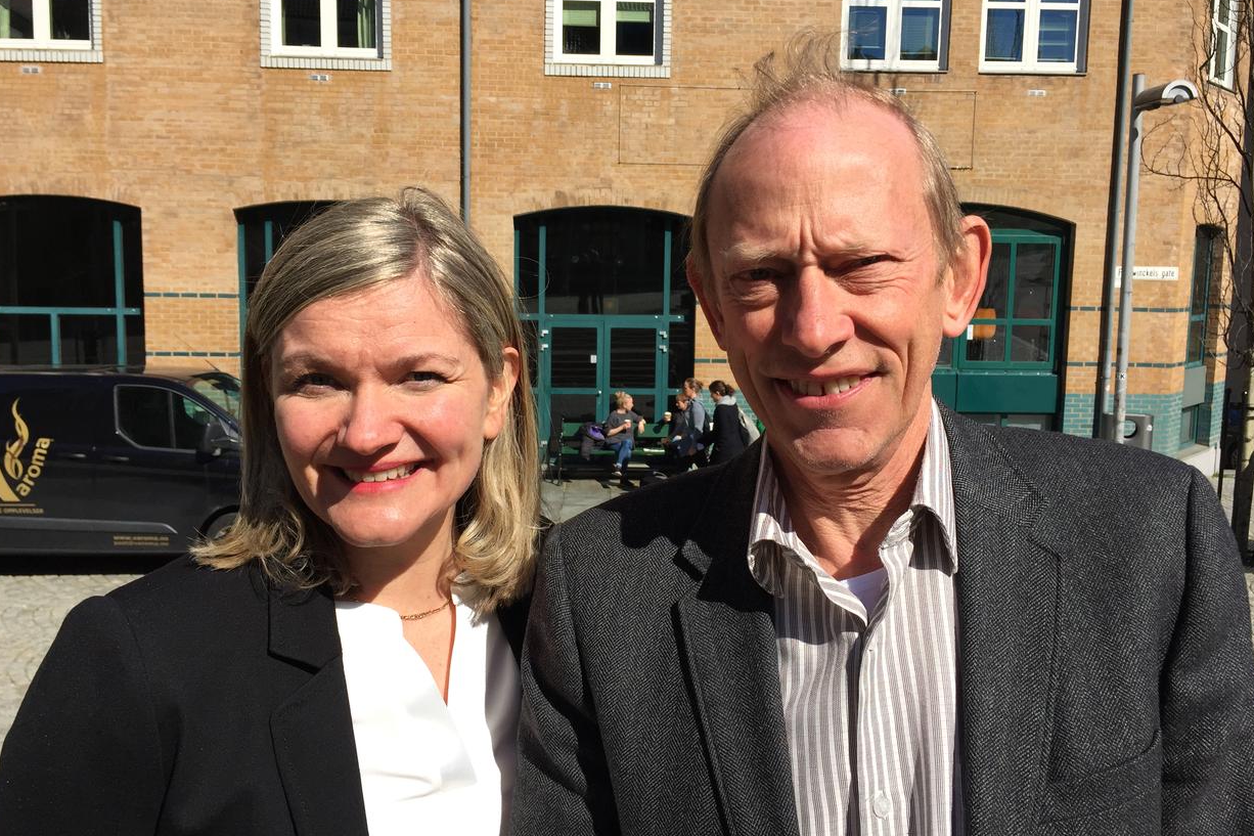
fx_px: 1080
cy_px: 386
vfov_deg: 42.3
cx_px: 634
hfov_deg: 60.3
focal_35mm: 31
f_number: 2.2
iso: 32
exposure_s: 1/2198
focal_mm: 4.15
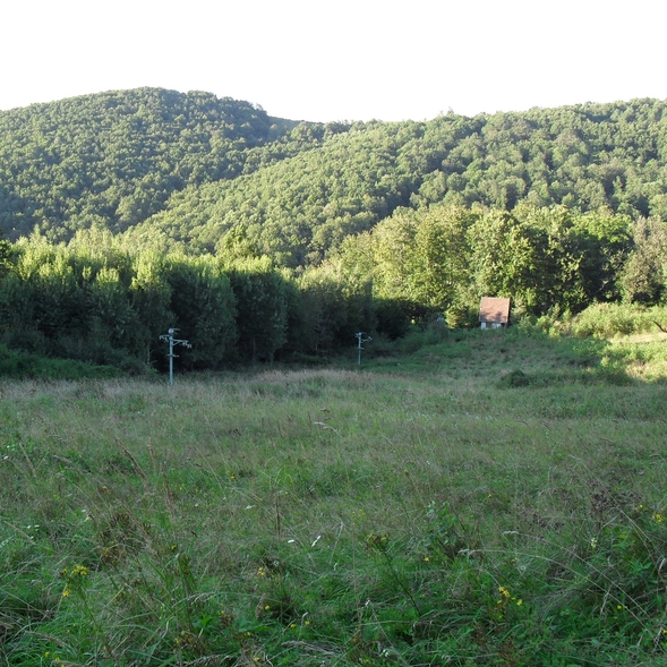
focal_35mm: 42
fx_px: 916
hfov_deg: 39.8
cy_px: 335
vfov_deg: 40.0
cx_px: 265
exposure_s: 1/125
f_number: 3.2
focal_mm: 6.3
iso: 100
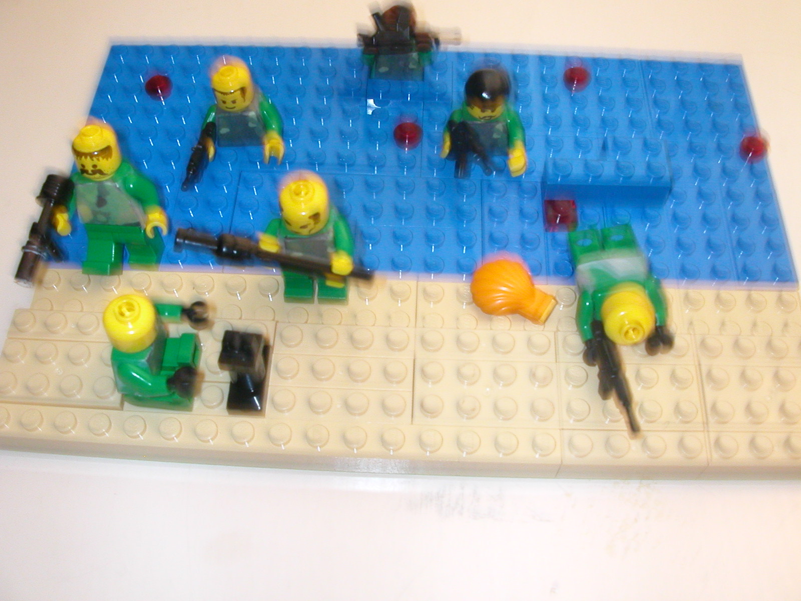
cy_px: 300
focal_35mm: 37
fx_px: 856
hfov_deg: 50.1
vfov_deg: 38.7
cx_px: 400
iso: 200
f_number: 4.5
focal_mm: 5.6
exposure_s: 1/1.6
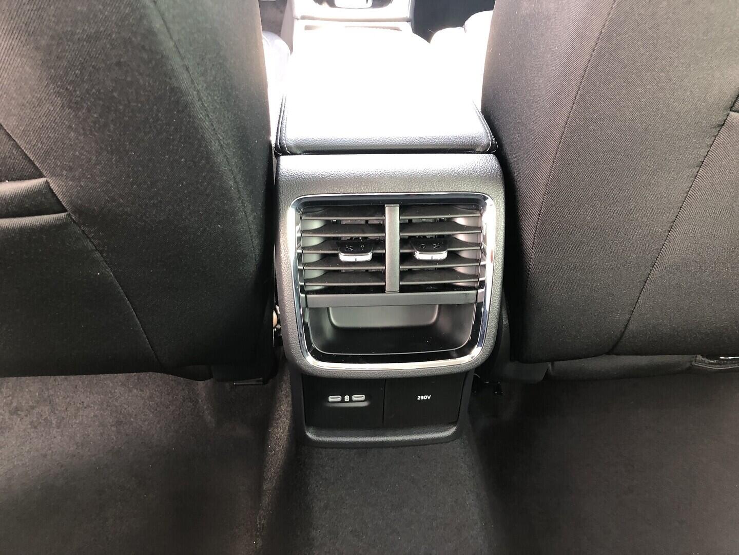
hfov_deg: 63.4
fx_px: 598
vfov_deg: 49.7
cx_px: 370
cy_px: 278
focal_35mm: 28
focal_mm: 4
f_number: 1.8
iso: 50
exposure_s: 1/16
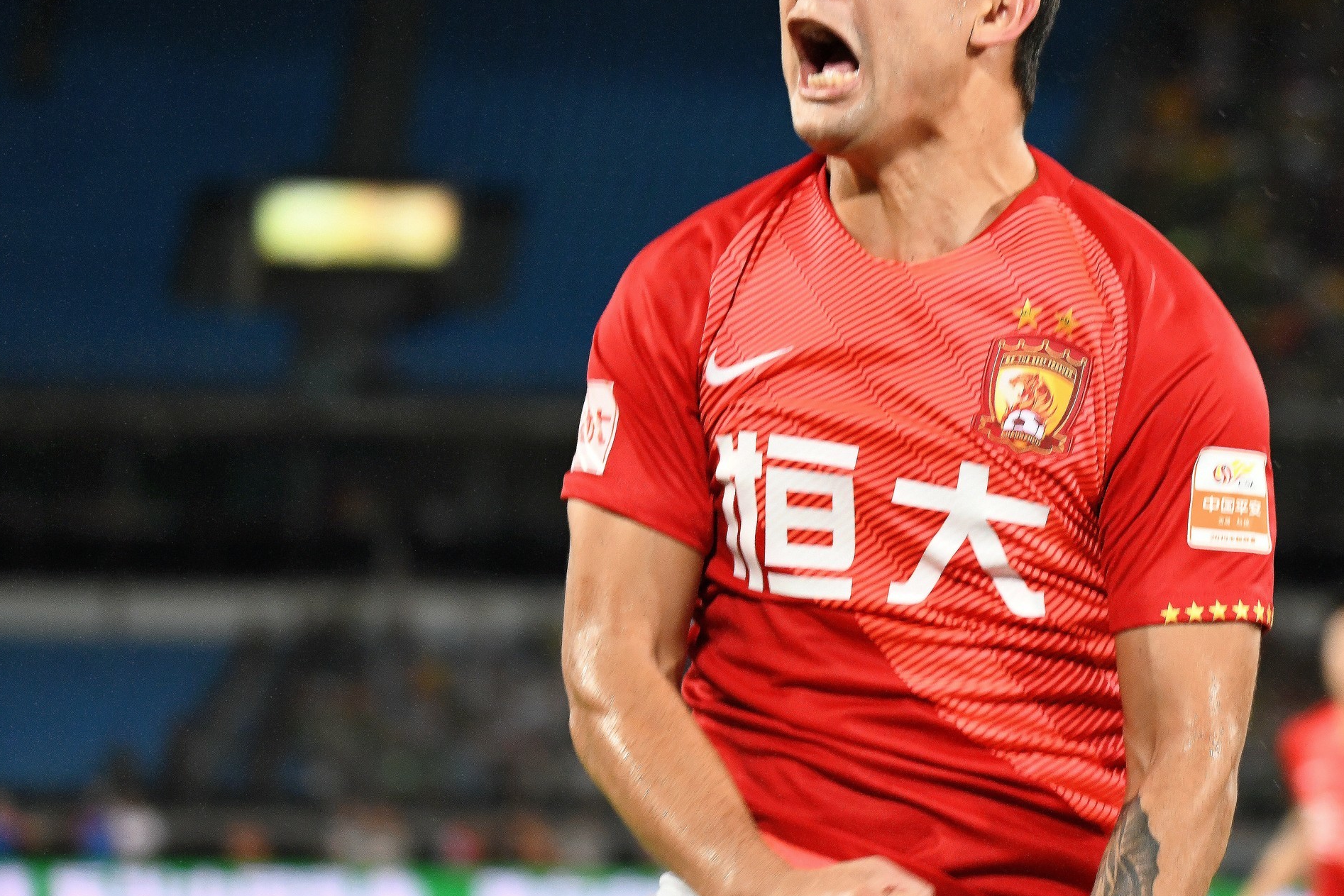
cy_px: 347
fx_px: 9333
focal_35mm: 250
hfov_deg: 8.2
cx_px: 888
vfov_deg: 5.5
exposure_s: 1/640
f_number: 5
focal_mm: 185
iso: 5000
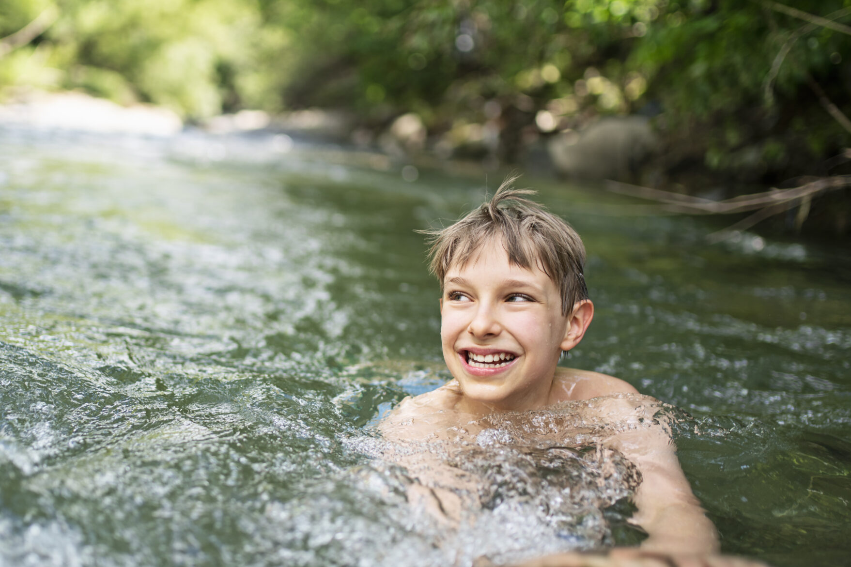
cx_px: 294
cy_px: 335
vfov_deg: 26.4
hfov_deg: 38.5
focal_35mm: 51
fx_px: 1205
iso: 64
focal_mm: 35
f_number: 1.4
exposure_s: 1/500
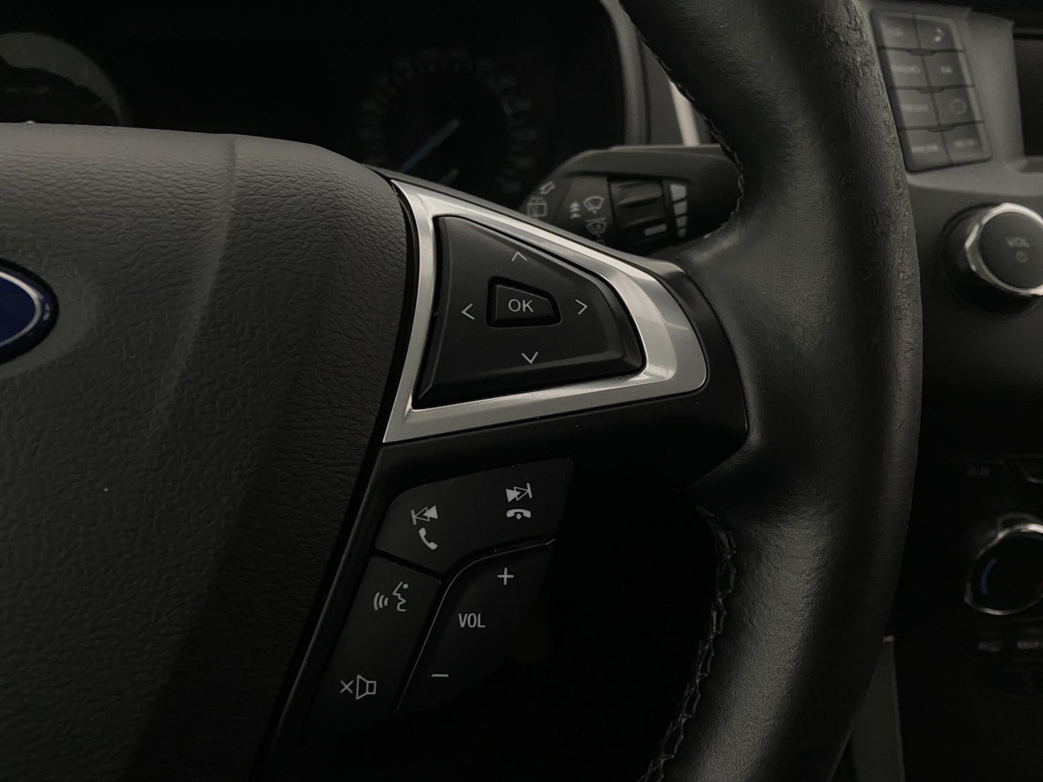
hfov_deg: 67.3
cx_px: 522
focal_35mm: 26
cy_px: 391
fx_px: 783
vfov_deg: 53.1
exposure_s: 1/33
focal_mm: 4.25
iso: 400
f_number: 1.8
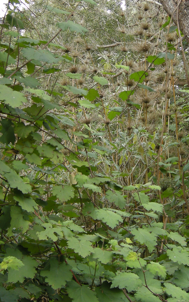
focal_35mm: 73
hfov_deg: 17.8
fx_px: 601
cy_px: 88
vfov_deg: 27.9
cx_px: 111
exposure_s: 1/104
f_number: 2.7
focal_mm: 7.5
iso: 64
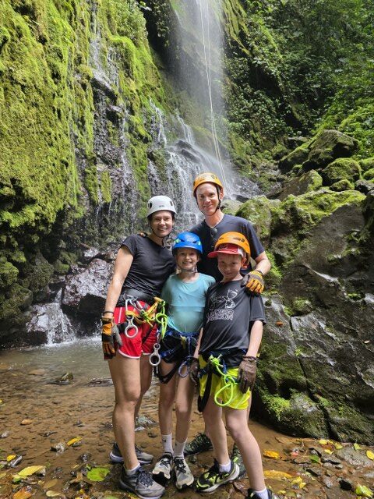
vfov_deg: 73.9
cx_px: 187
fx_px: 331
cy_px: 250
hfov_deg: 58.9
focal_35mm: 23
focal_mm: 6.3
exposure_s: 1/120
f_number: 1.7
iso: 200
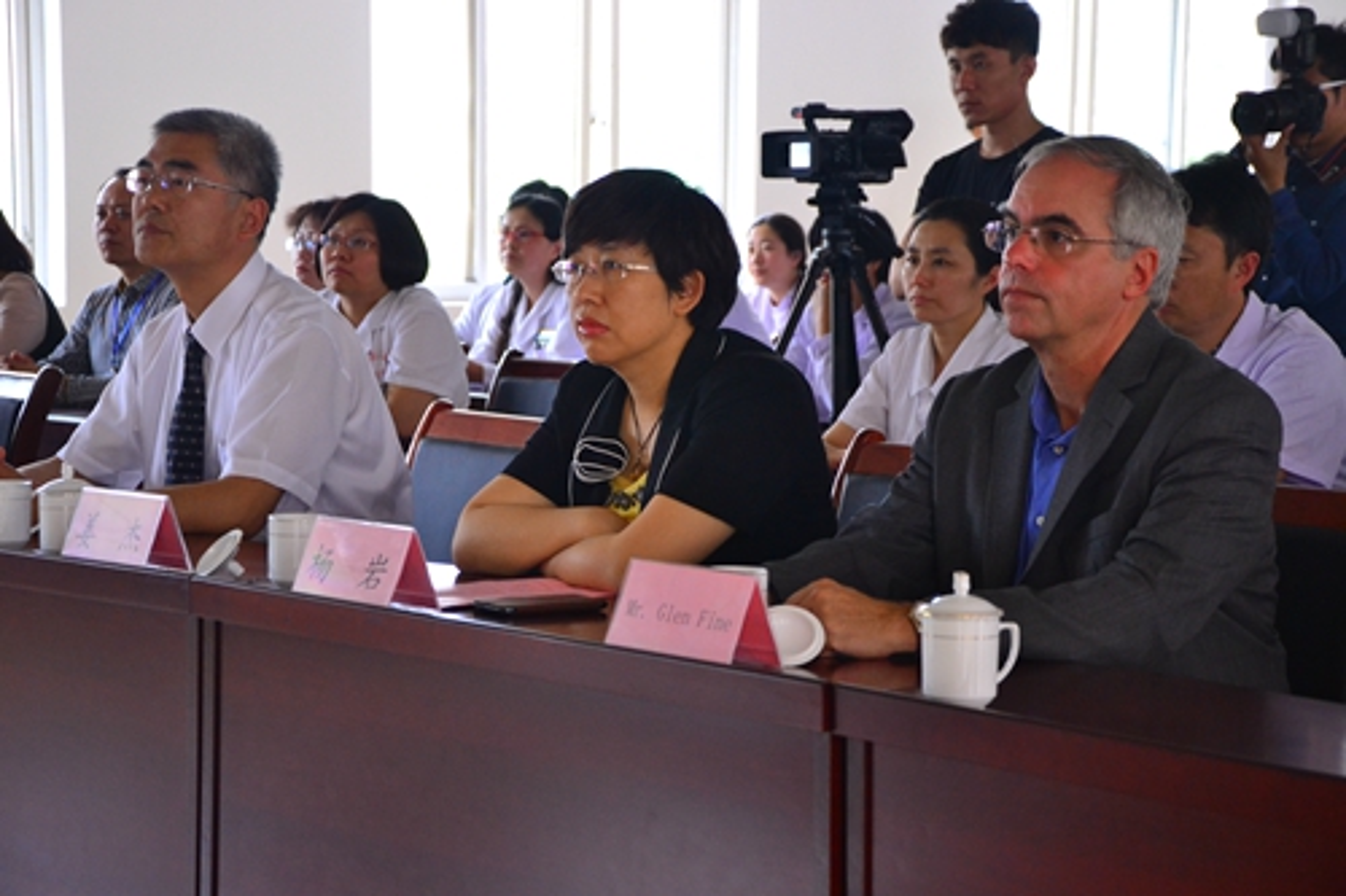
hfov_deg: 21.9
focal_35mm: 93
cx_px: 673
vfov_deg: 14.7
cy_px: 448
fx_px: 3476
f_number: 5.3
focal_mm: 62
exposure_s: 1/100
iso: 1600
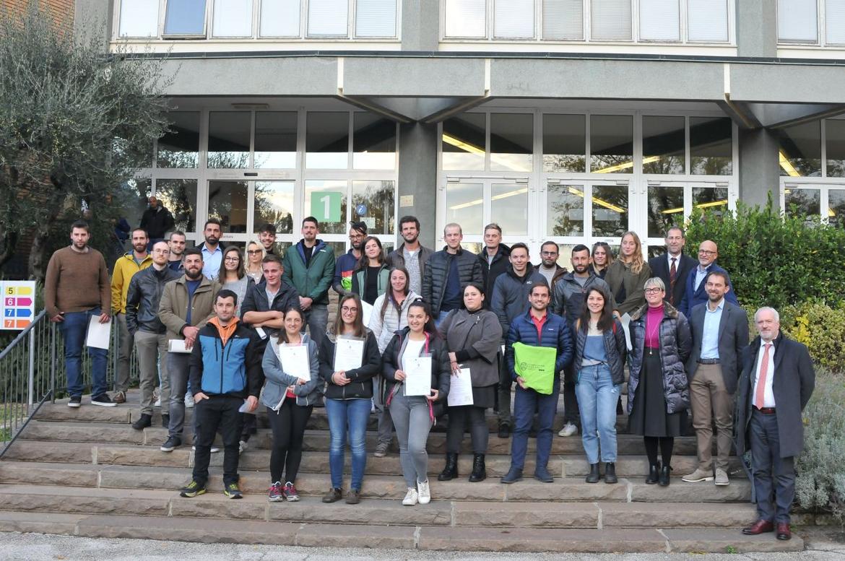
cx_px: 422
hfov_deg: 53.2
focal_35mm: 36
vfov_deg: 36.8
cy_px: 280
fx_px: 844
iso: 800
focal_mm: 24
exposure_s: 1/160
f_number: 6.3
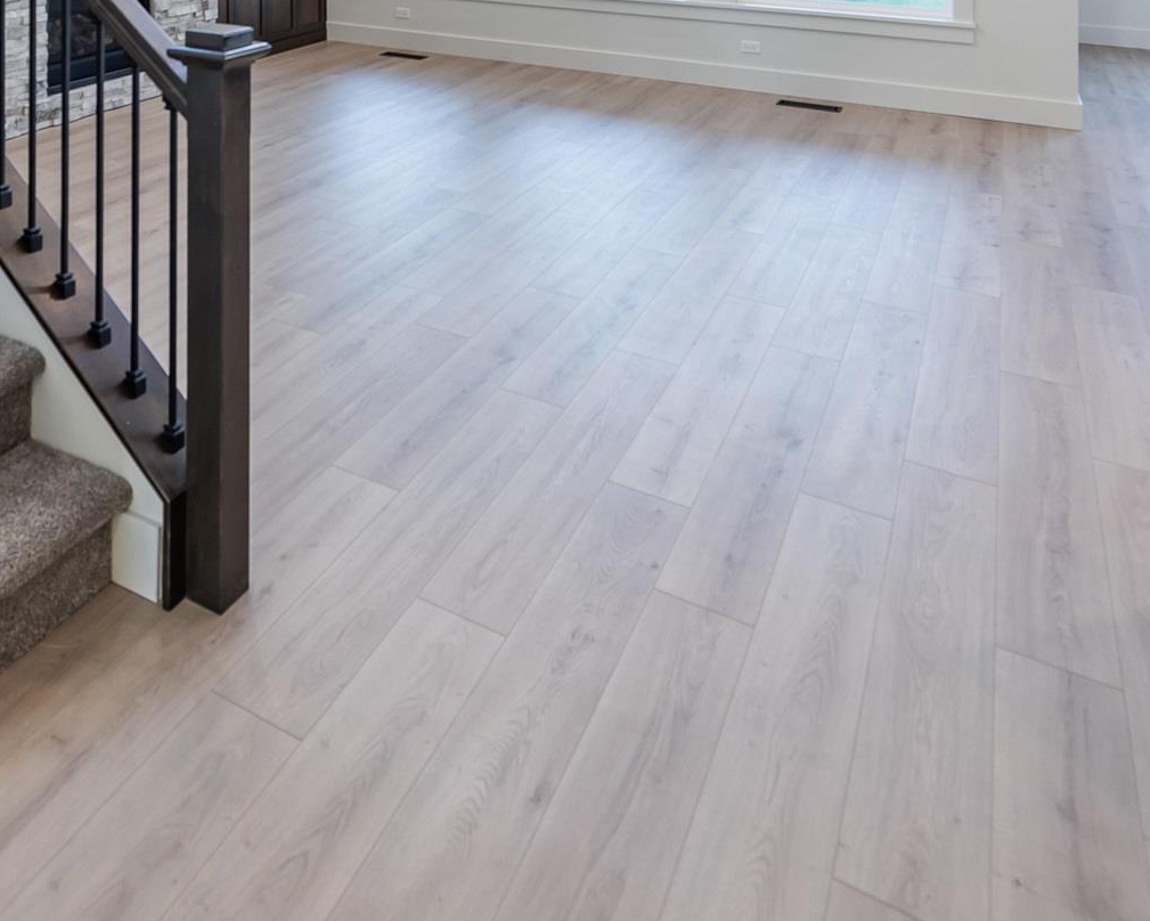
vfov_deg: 38.7
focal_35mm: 30
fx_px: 1021
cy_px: -124
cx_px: 354
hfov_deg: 57.0
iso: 200
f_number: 5
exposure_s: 1/20
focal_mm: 14
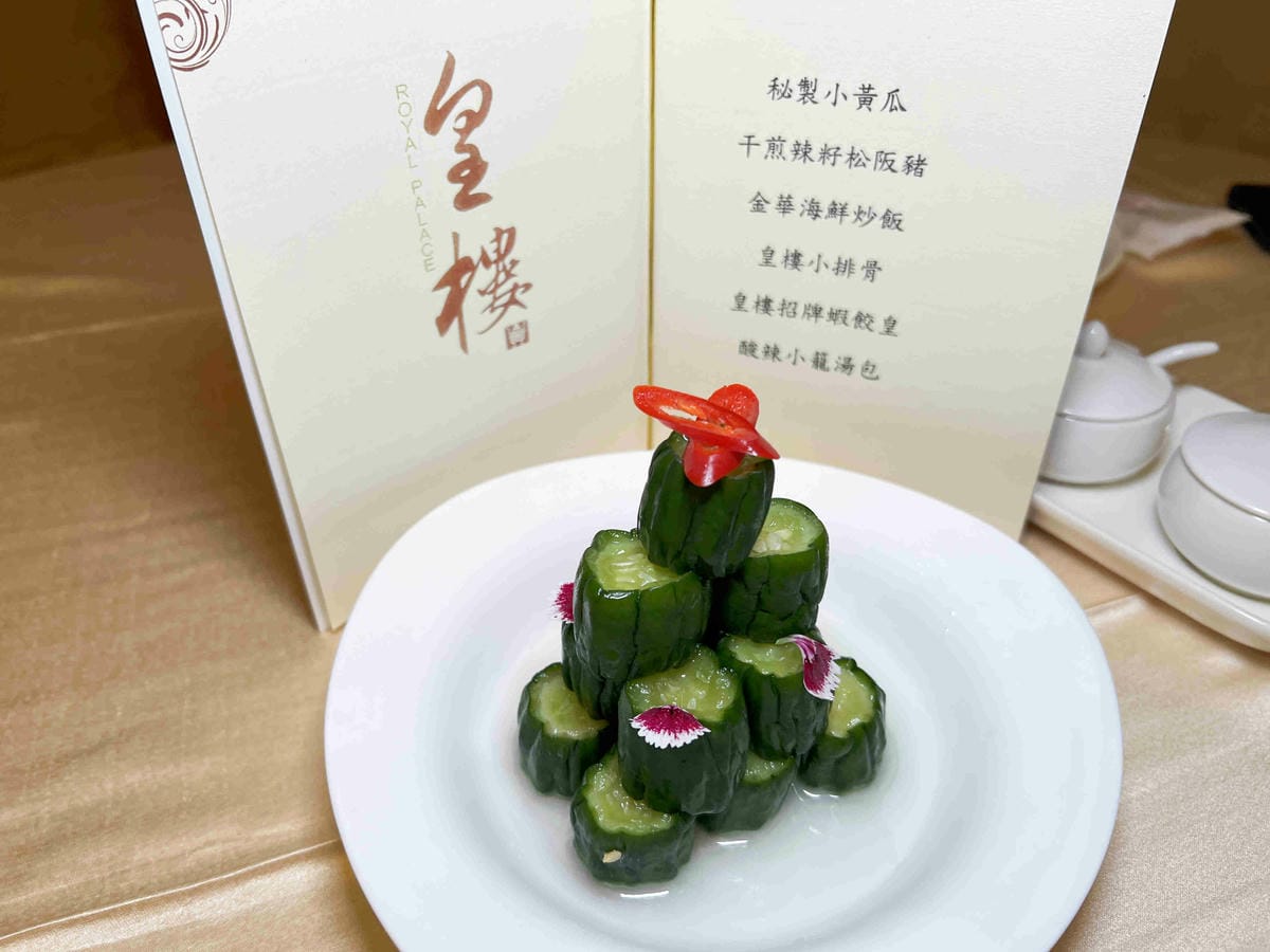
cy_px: 476
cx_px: 635
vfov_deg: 53.1
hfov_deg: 67.3
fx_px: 954
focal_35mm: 26
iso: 40
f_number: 1.5
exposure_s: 1/168
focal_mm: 5.7
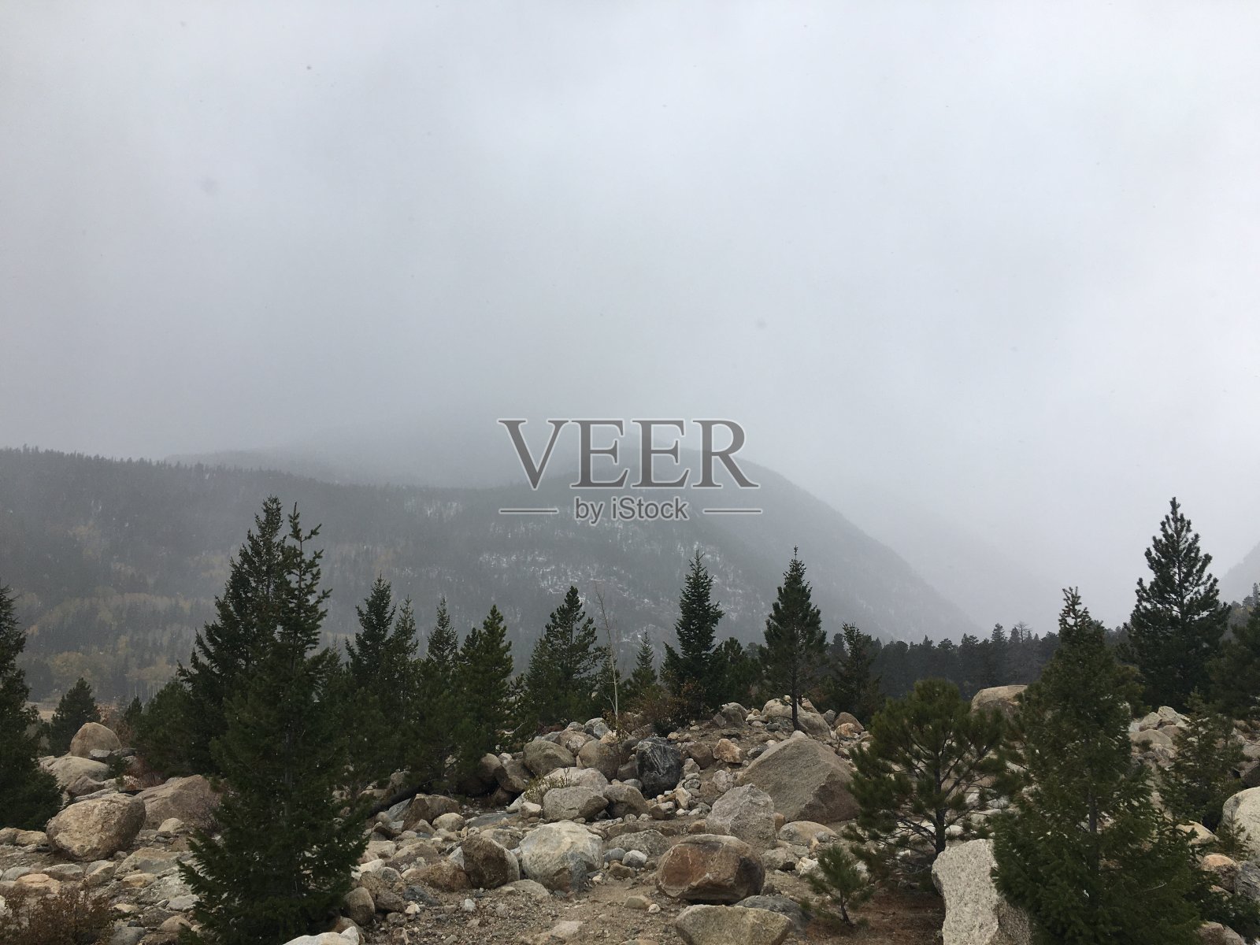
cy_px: 472
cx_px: 630
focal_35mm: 29
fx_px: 1056
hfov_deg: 61.7
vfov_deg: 48.2
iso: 25
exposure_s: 1/561
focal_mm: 4.15
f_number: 2.2
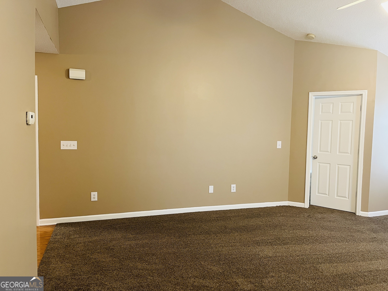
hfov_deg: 67.3
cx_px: 194
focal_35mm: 26
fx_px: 291
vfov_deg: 53.1
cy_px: 146
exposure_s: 1/60
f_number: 1.6
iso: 250
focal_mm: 5.1
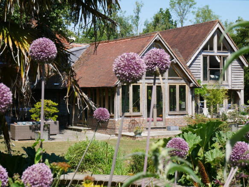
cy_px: 94
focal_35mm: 72
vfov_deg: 20.4
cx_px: 124
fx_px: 518
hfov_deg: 27.0
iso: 200
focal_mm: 36
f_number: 8
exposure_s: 1/320
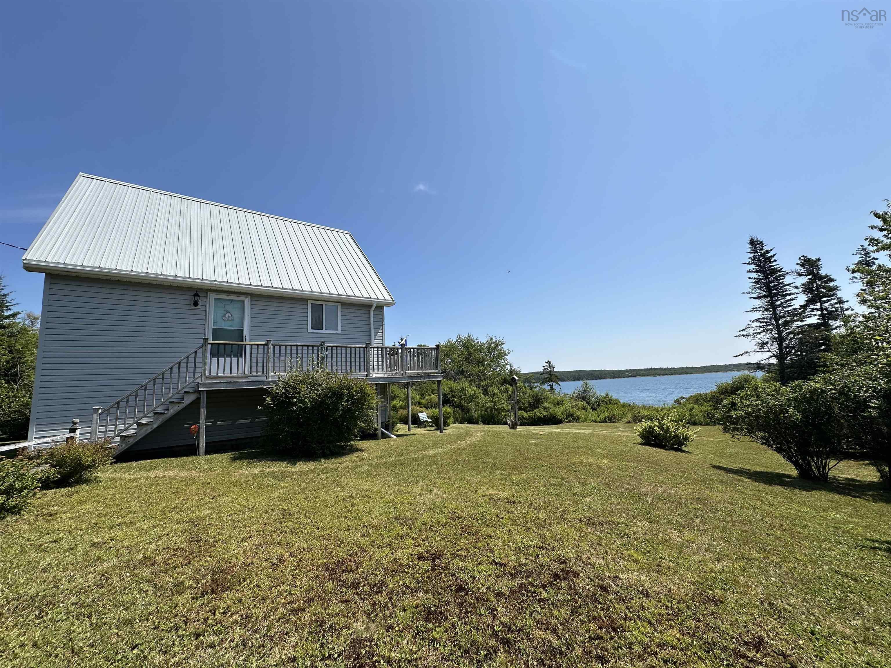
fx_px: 360
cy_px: 334
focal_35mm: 14
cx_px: 446
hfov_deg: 102.1
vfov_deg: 85.7
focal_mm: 2.22
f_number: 2.2
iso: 50
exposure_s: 1/2882
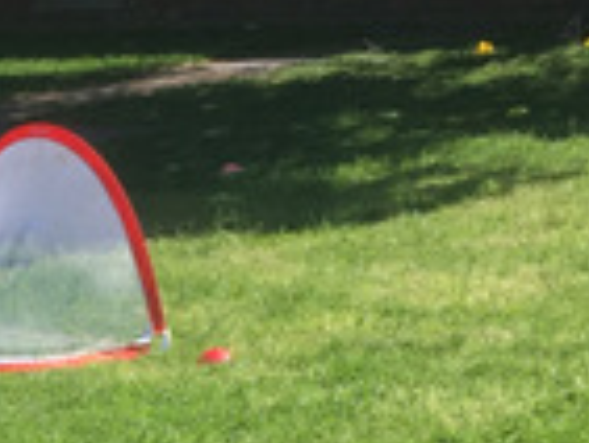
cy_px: 1007
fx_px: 2793
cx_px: -272
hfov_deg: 11.6
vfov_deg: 8.4
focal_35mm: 164
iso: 25
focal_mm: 4.15
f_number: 2.2
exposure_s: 1/527
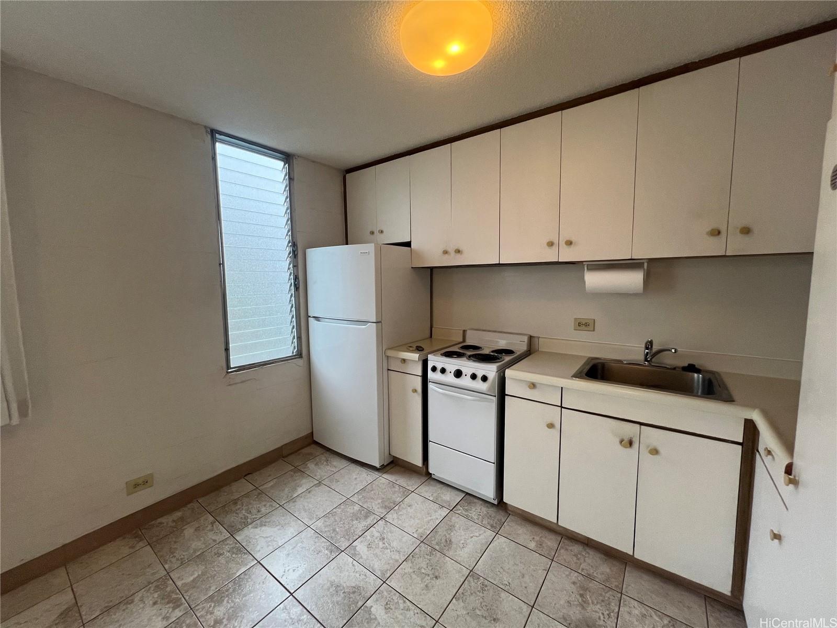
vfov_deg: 89.9
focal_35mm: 13
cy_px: 314
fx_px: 314
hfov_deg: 106.2
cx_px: 418
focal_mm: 1.57
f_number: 1.8
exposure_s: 1/120
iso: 125
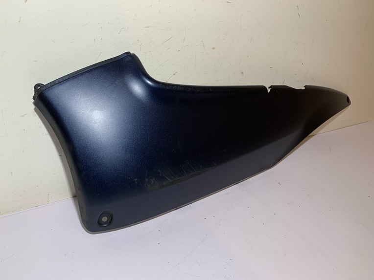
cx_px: 187
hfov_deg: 67.3
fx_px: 281
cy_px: 140
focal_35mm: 26
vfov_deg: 53.1
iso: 50
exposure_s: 1/121
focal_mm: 4.25
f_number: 1.8
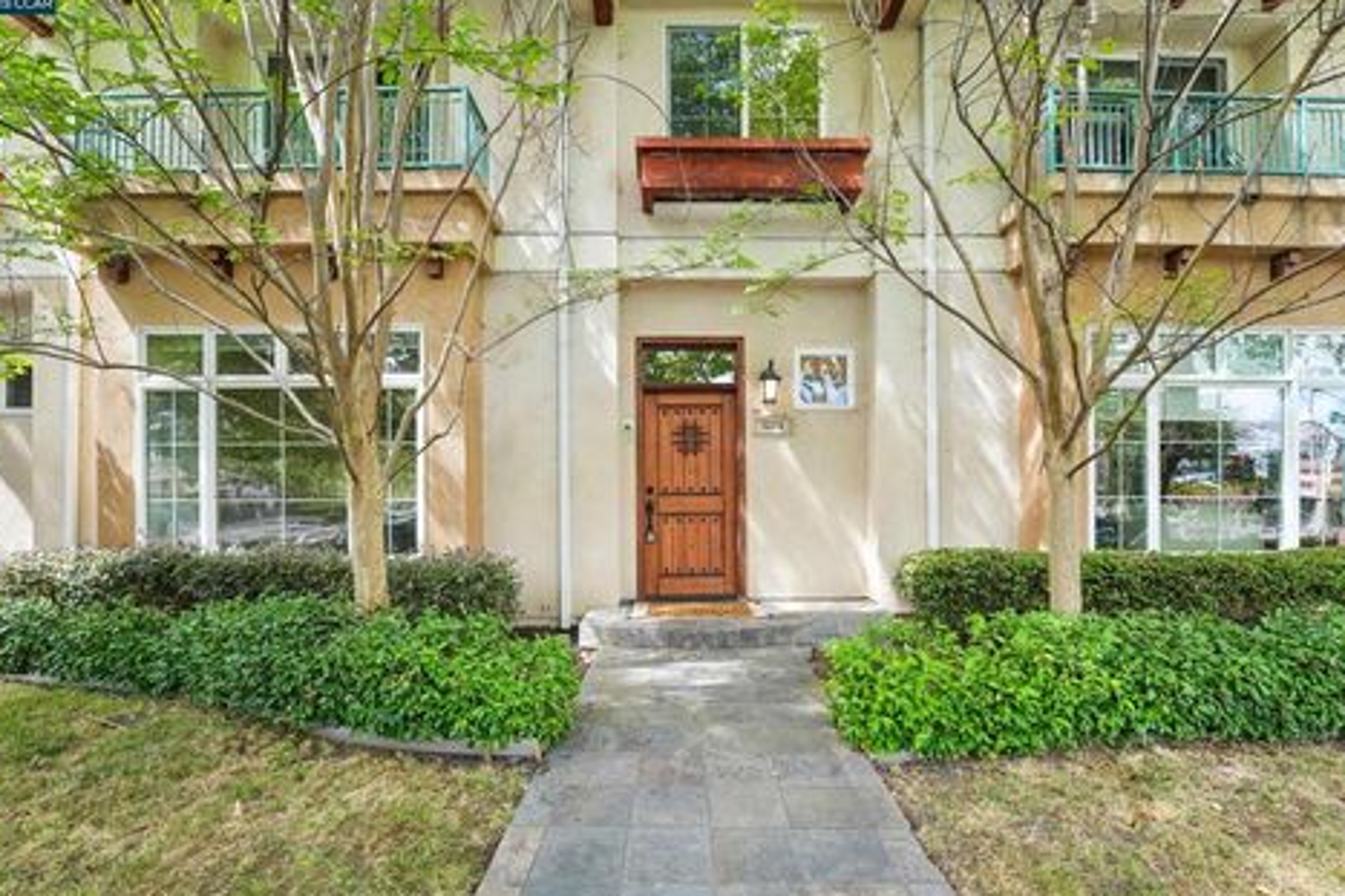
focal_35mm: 15
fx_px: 560
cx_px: 680
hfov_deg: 100.4
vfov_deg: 77.2
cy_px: 471
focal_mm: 14
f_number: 8
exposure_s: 1/80
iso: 640
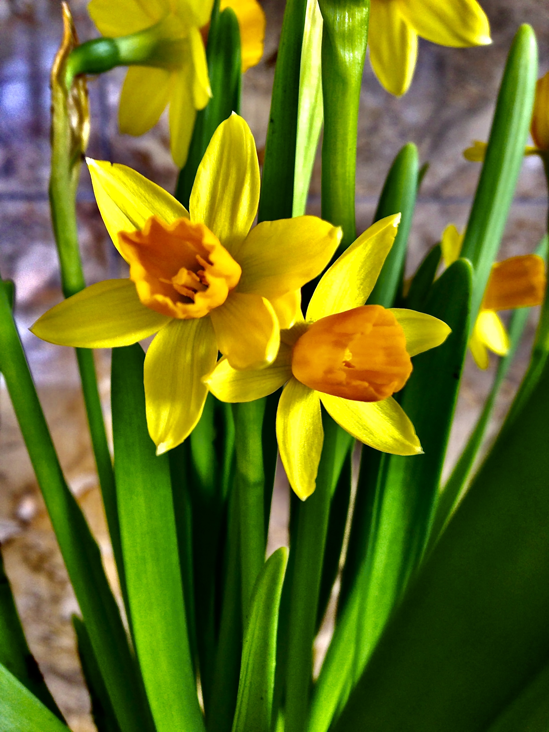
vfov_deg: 55.4
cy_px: 366
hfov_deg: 42.9
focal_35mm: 33
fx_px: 698
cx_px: 274
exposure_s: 1/20
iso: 50
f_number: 2.4
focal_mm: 4.12
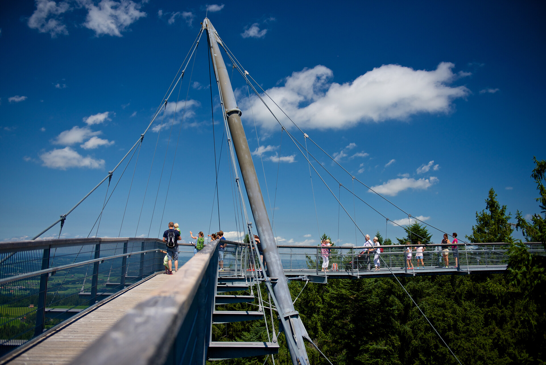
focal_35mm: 32
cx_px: 273
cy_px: 182
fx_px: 486
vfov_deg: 41.2
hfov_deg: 58.7
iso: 200
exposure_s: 1/2500
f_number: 3.2
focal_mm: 32
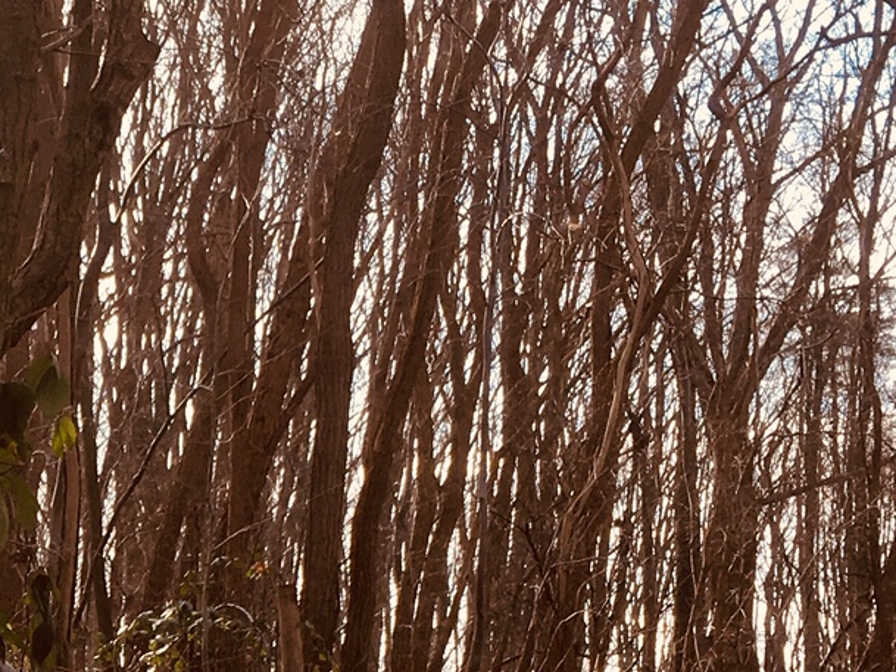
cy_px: 723
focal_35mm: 96
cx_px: -175
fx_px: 2485
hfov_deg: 19.3
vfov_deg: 15.1
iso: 25
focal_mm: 4.15
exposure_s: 1/301
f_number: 2.2
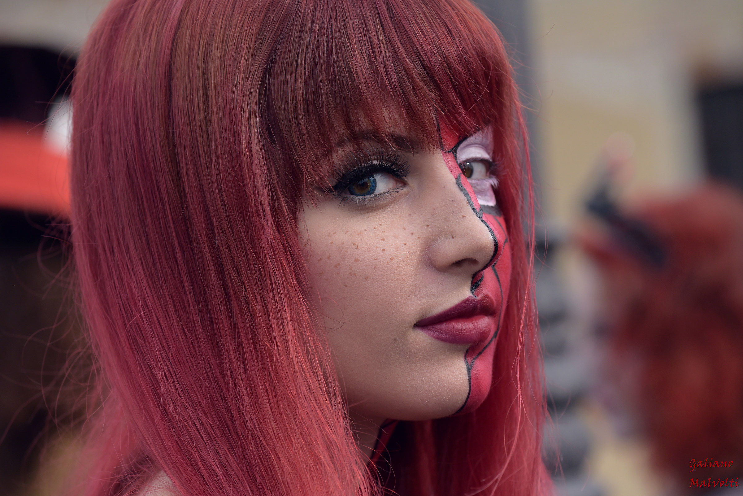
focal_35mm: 125
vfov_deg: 11.0
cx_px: 372
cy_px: 248
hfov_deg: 16.4
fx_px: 2581
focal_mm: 125
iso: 900
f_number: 6.3
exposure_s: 1/1600
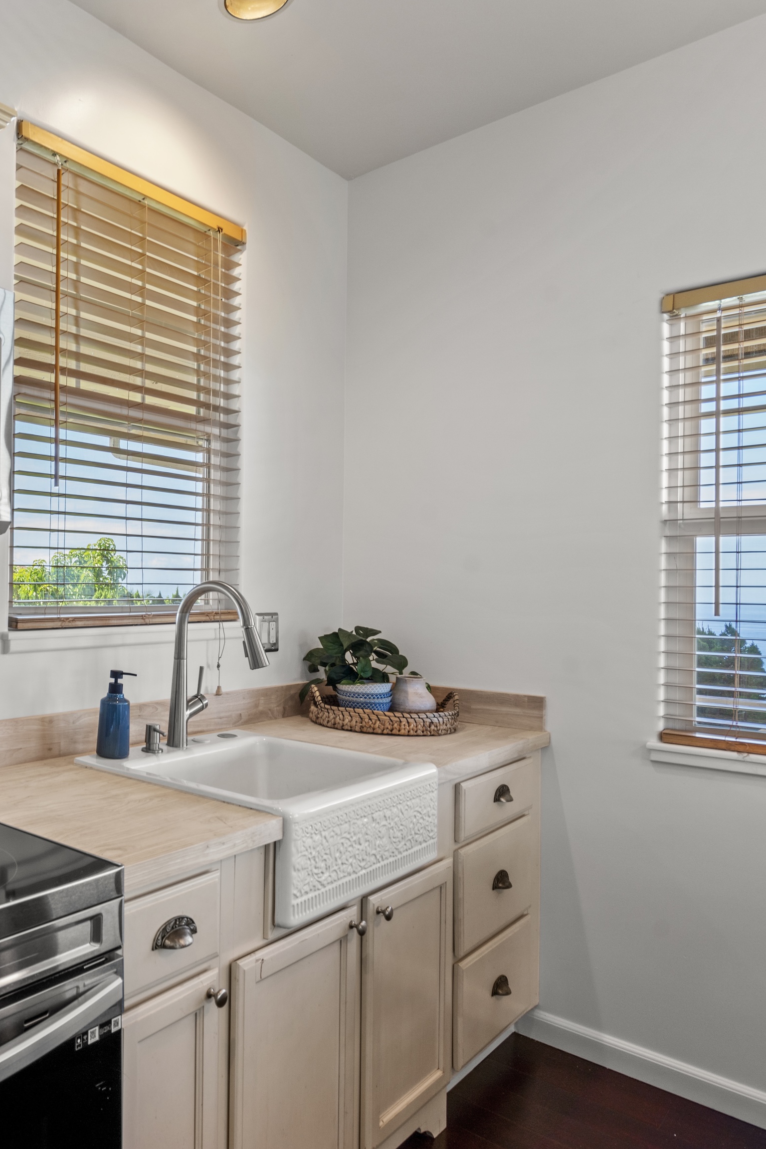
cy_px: 589
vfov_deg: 71.5
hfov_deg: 44.7
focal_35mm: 25
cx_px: 24
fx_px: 798
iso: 100
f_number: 8
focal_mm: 16
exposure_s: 1/8
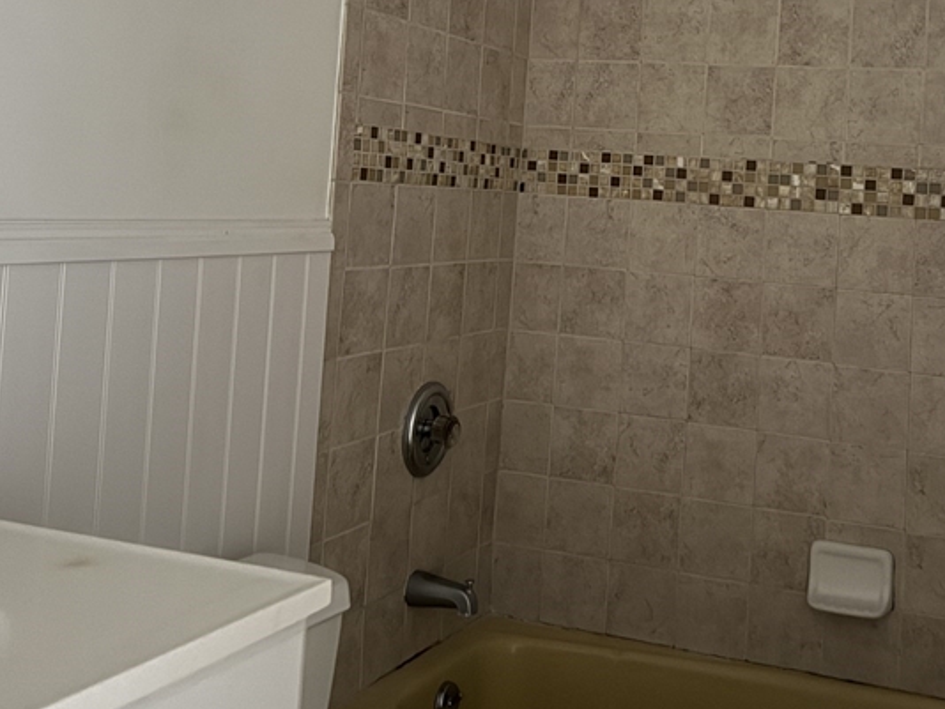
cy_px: 131
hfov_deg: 40.7
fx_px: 1256
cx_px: 637
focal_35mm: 46
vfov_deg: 30.7
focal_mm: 6.76
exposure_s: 1/15
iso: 1000
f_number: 1.78
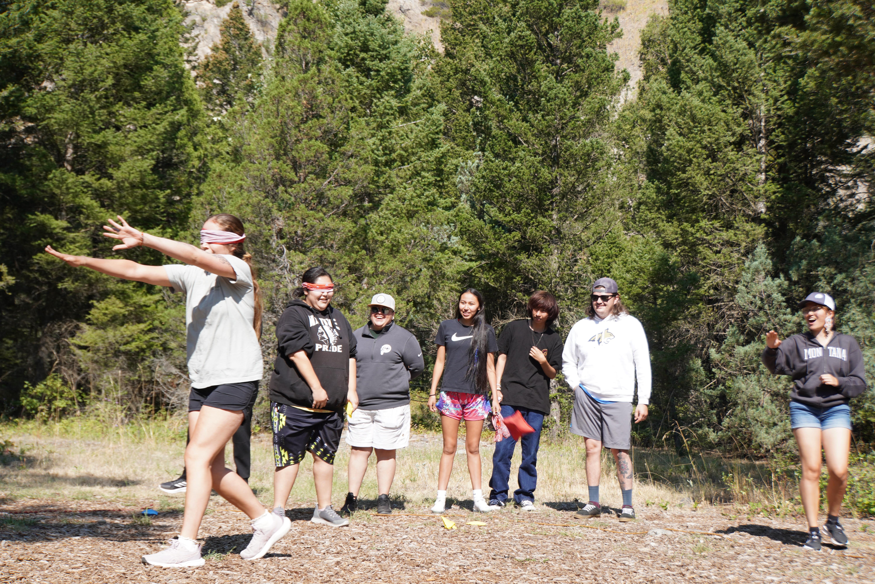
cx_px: 438
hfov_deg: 35.3
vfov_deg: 24.0
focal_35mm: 57
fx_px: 1374
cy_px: 292
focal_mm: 37.7
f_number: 5.6
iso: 100
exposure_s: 1/250
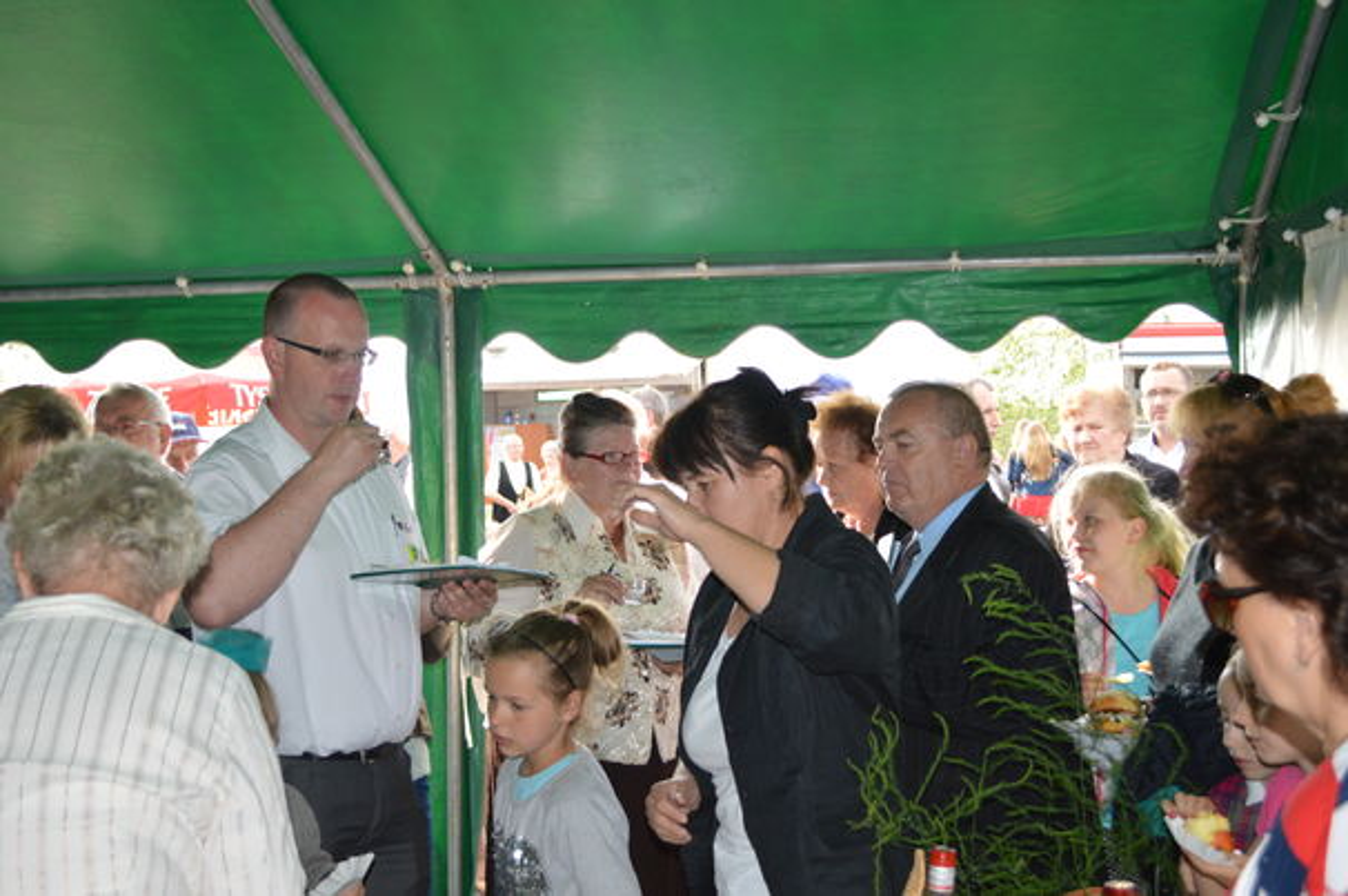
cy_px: 448
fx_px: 1796
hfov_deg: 41.1
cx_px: 674
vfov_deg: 28.0
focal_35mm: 48
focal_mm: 32
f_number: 4.8
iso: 250
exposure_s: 1/125
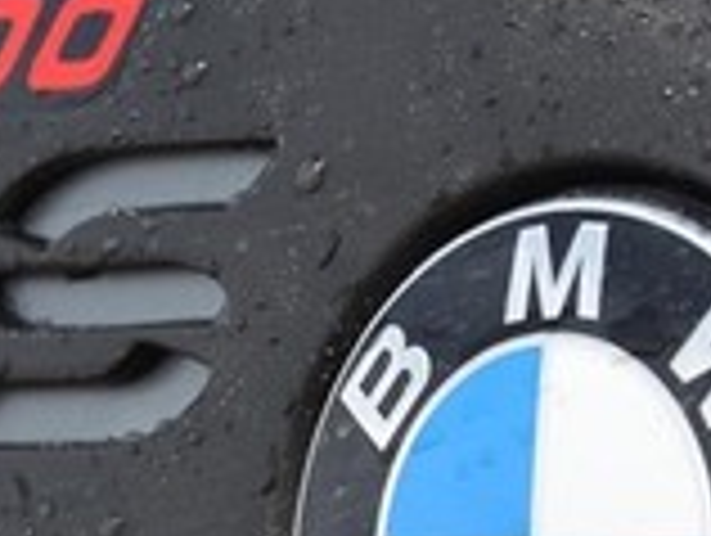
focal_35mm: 327
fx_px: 6727
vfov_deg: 4.6
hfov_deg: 6.1
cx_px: 328
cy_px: 432
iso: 320
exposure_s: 1/640
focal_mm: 80
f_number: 8
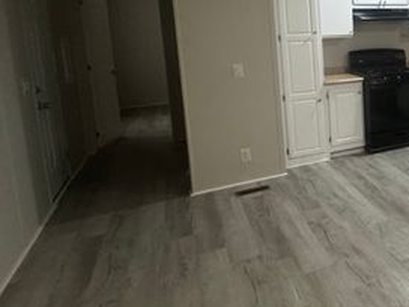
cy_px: 70
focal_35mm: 36
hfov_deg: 39.2
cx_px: 477
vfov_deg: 38.4
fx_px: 425
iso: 400
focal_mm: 2.22
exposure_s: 1/60
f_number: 2.2
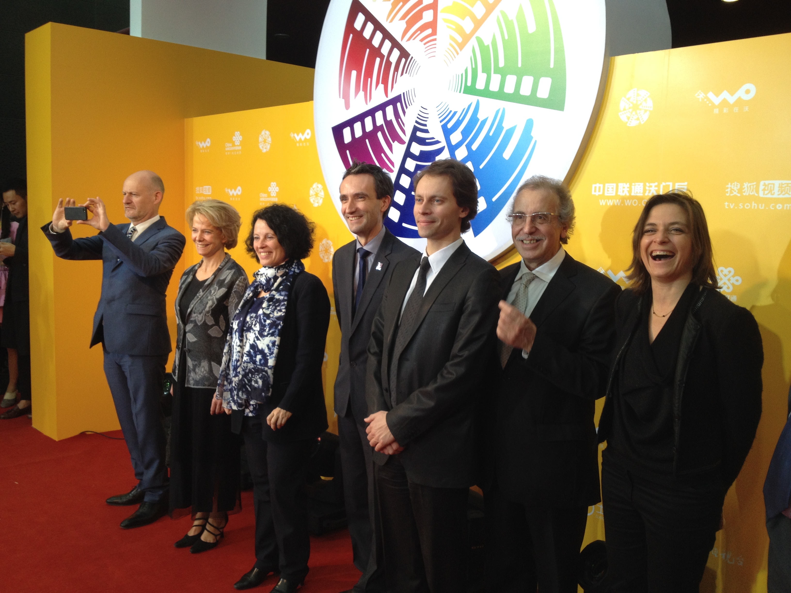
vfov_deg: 40.7
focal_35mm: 35
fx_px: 800
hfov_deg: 52.6
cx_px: 396
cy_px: 296
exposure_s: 1/120
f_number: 2.4
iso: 64
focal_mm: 4.28
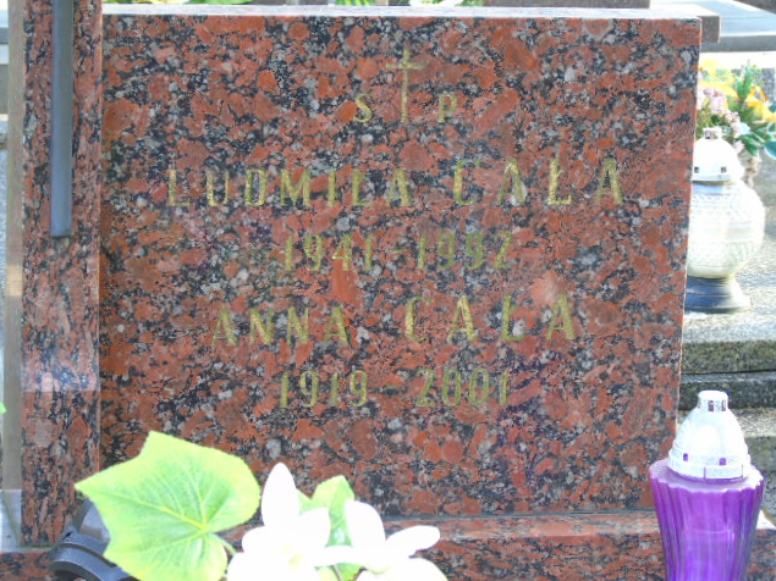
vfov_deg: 11.9
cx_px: 386
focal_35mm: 125
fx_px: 2802
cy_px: 290
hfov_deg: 15.8
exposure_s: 1/30
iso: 200
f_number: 4.6
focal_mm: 22
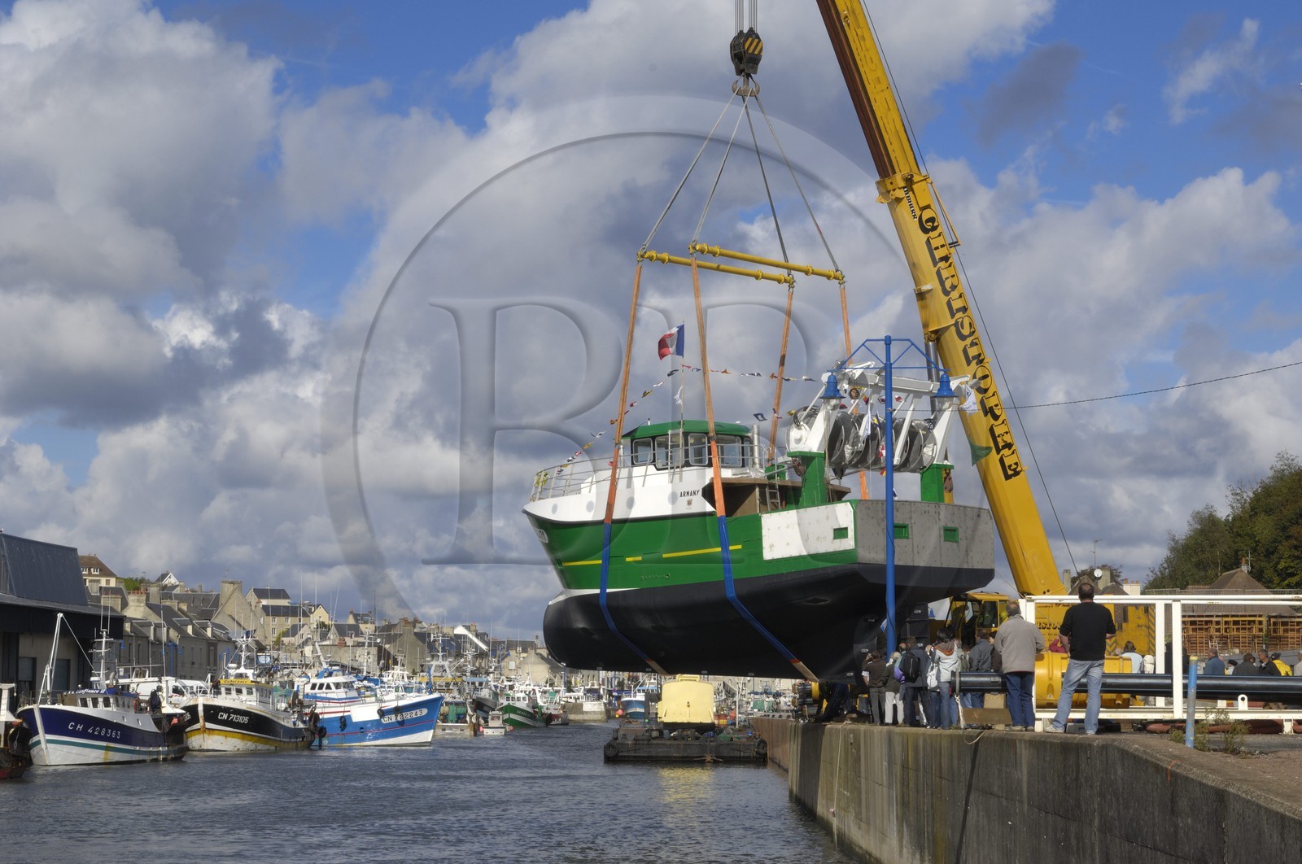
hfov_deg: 28.1
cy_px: 432
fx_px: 2600
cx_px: 651
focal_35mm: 72
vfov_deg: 18.9
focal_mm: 48
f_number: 13
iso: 100
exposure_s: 1/160
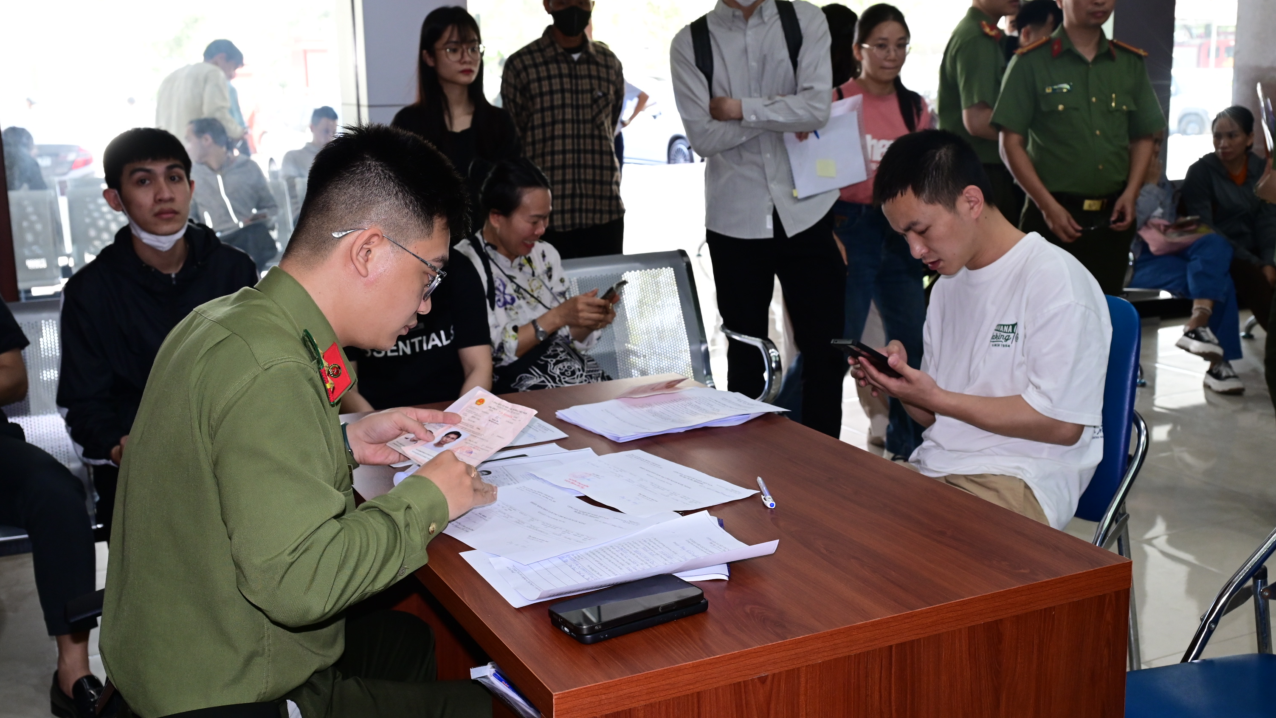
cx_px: 637
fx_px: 1319
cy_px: 325
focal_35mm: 39
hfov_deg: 51.6
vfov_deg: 30.4
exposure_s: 1/100
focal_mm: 37
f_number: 7.1
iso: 2000
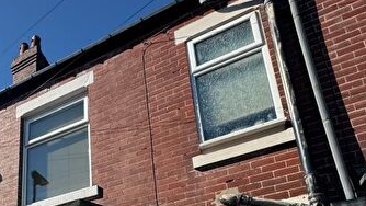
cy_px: 273
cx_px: 70
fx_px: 311
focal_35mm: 32
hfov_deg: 56.3
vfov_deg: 29.1
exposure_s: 1/1160
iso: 50
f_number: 2.2
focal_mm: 2.22
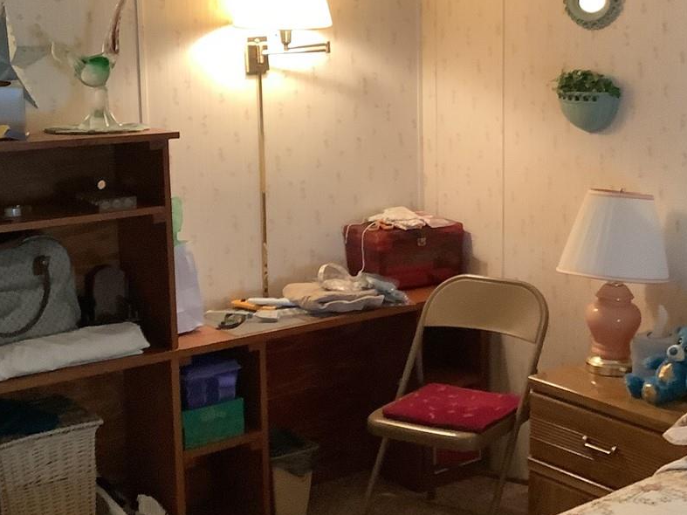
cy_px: 184
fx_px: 1250
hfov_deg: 30.4
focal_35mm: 63
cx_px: 486
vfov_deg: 23.2
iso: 320
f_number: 2.4
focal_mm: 3.3
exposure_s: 1/40
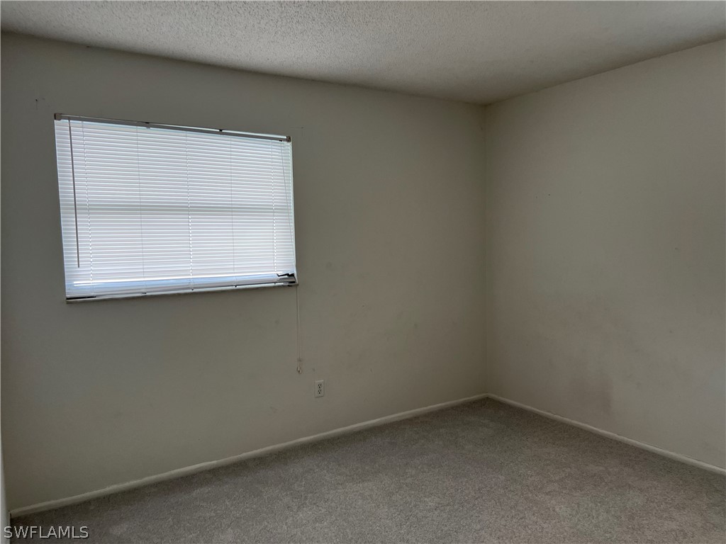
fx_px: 545
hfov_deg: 67.3
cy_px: 272
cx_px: 363
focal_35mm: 26
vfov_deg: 53.1
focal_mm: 5.7
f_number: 1.5
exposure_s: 1/120
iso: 125
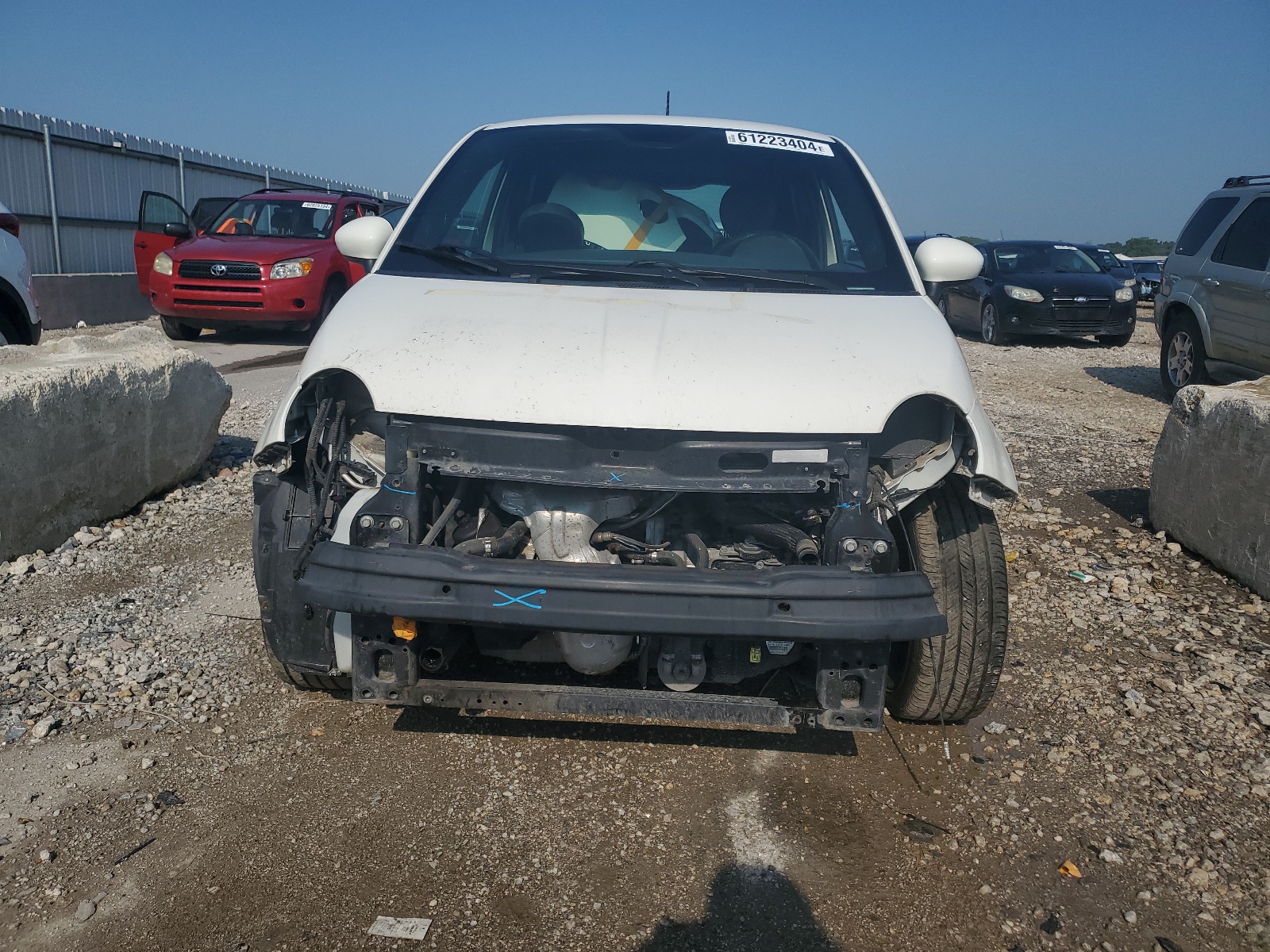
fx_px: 954
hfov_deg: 67.3
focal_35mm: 26
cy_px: 476
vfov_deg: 53.1
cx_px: 635
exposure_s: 1/10000
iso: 50
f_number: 1.5
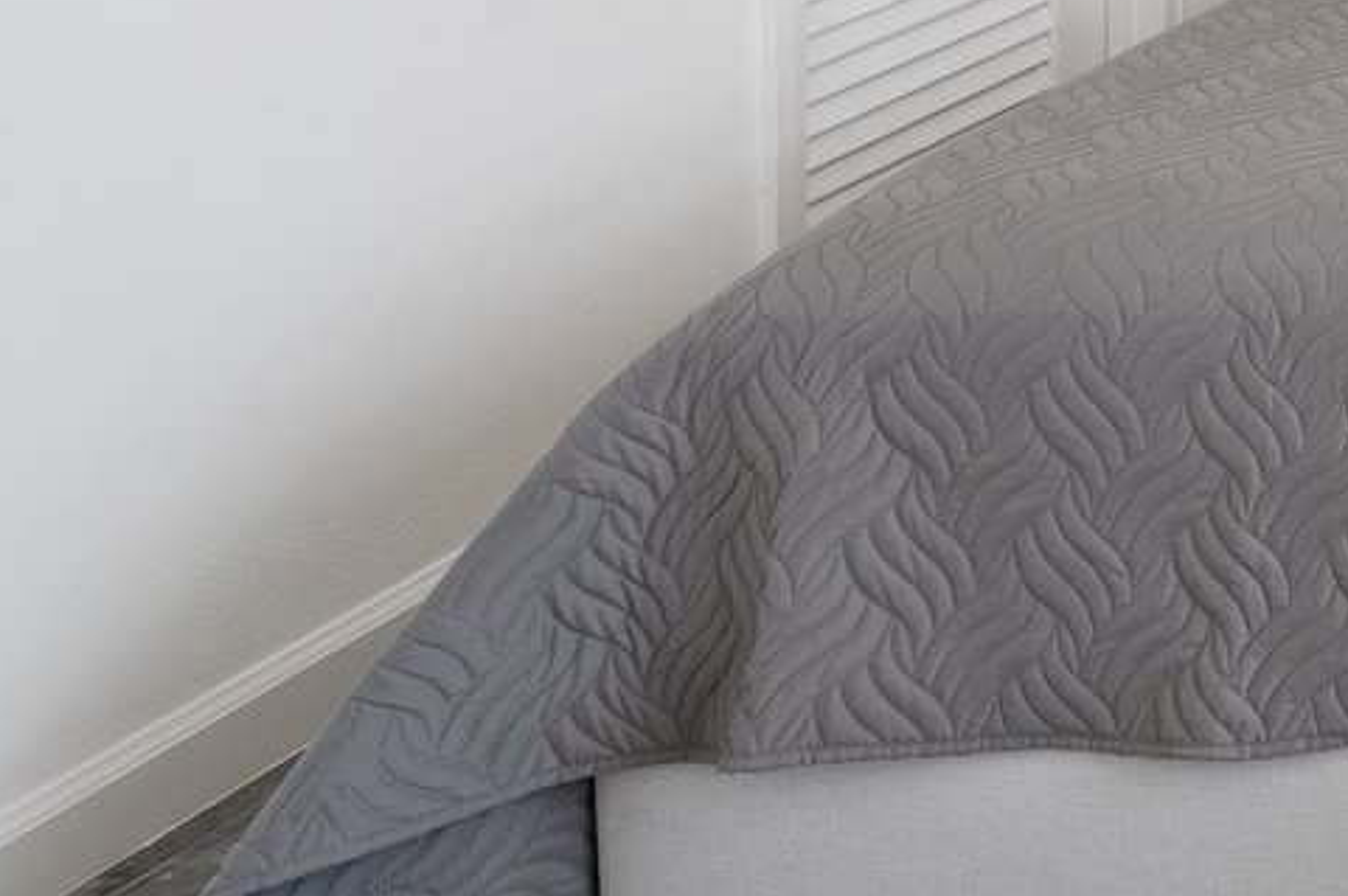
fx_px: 2394
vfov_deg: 17.9
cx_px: 2575
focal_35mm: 64
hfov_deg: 19.9
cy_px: -604
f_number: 8
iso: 200
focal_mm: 15
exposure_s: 1/5
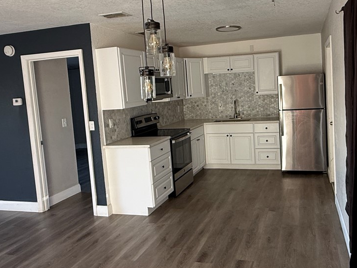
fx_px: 320
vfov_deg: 45.3
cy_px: 112
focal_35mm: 31
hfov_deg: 57.7
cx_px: 220
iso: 160
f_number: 2.2
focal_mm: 2.22
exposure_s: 1/99
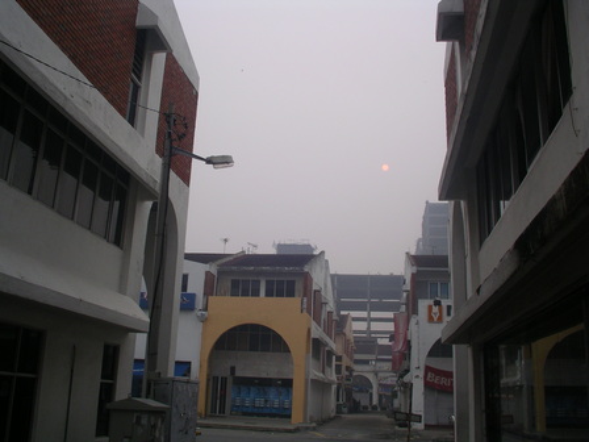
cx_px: 294
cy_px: 221
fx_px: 630
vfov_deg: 38.7
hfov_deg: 50.1
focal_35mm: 37
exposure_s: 1/100
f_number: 6.9
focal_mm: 5.7
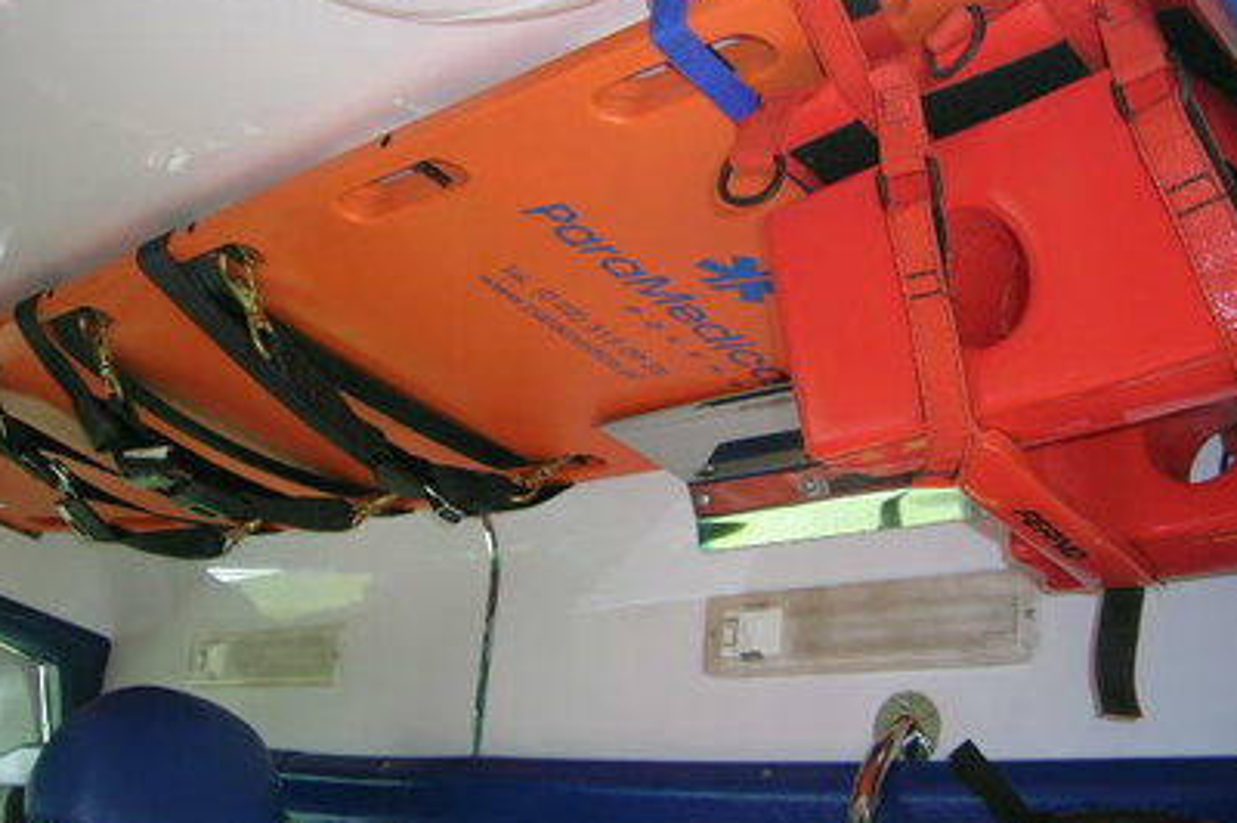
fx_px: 1408
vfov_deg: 32.5
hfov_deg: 47.4
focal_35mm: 41
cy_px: 353
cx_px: 618
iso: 50
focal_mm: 5.4
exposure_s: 1/30
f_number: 2.8
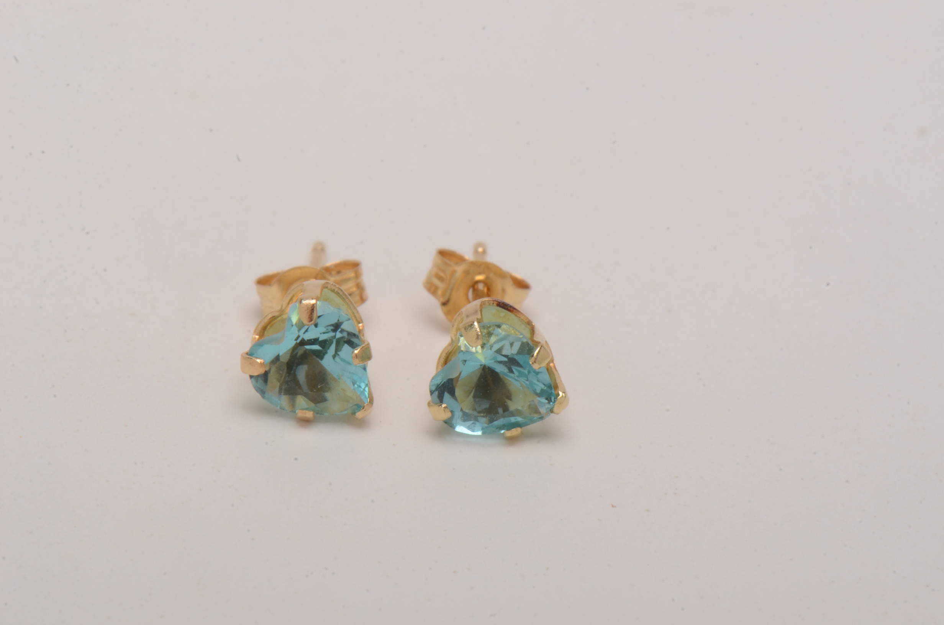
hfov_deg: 16.1
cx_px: 472
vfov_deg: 10.7
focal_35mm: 128
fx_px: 3336
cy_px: 312
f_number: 32
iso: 100
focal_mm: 85
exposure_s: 1/160
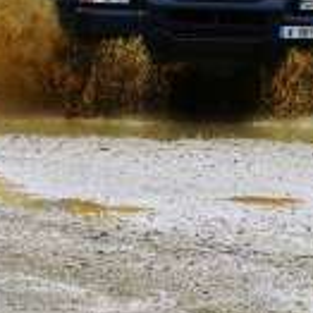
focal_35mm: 482
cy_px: -45
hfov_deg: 3.6
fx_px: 4931
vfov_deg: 3.6
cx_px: 66
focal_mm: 27
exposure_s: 1/320
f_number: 5.6
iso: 100
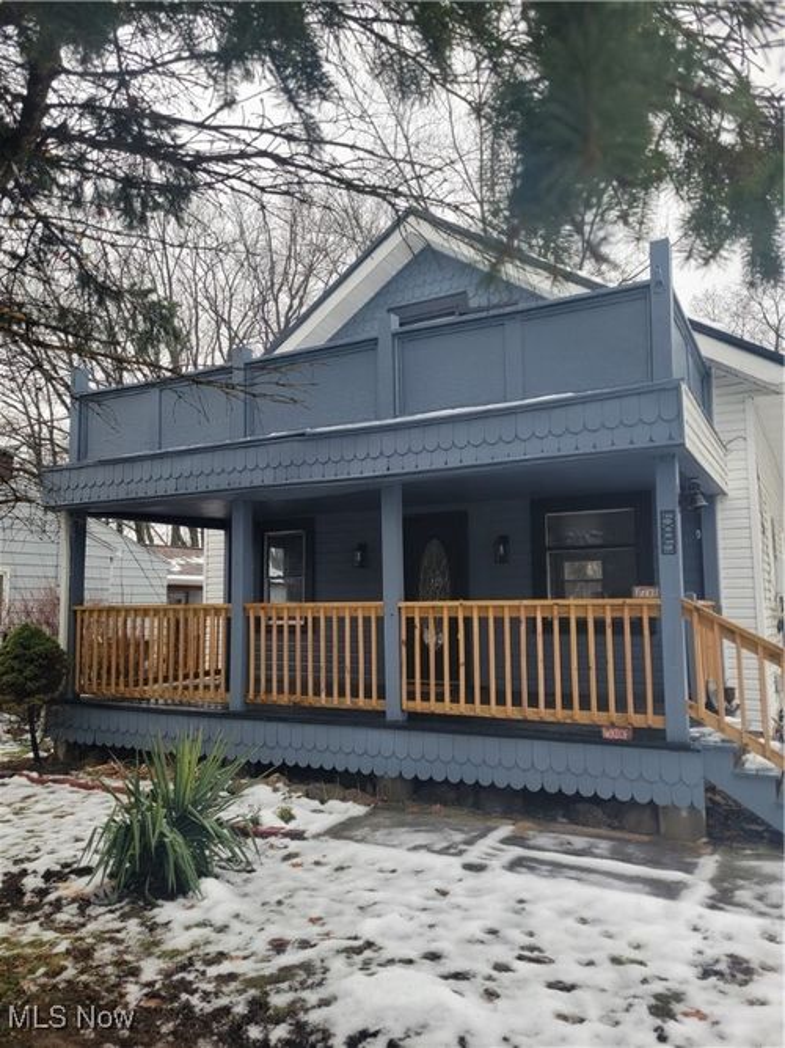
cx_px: 392
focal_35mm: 26
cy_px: 524
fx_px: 786
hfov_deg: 53.0
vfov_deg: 67.3
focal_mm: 5.4
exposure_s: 1/208
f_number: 1.8
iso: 40
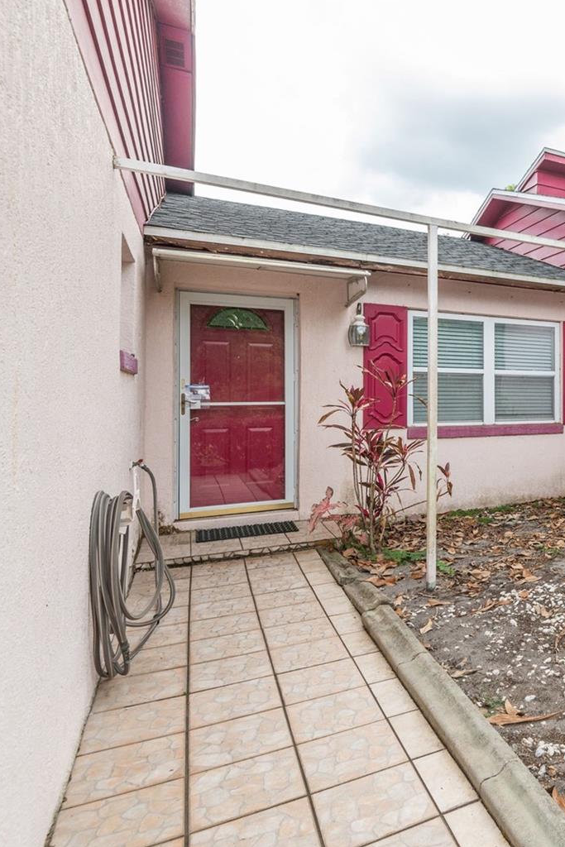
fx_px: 588
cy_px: 410
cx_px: 617
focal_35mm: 25
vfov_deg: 71.5
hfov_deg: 41.3
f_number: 8
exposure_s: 1/200
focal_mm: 16
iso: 400
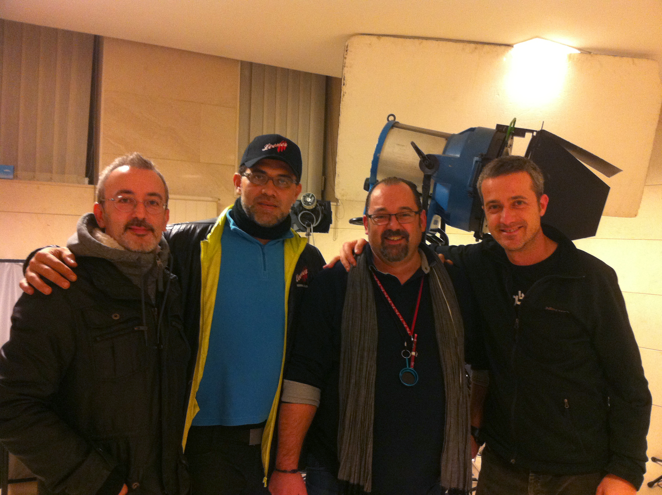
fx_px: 668
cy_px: 248
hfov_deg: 52.7
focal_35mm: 35
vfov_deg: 40.6
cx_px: 331
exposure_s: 1/15
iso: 320
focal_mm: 3.85
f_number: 2.8
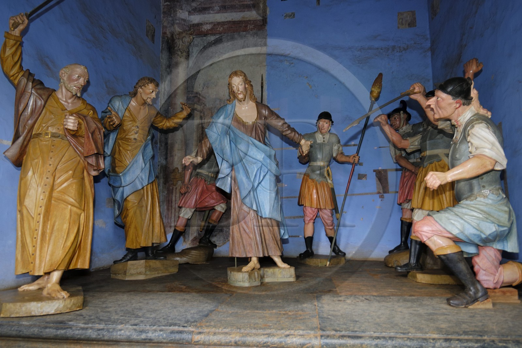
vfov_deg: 59.5
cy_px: 174
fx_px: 304
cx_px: 261
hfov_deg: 81.2
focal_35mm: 21
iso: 100
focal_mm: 14
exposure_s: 2
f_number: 4.5
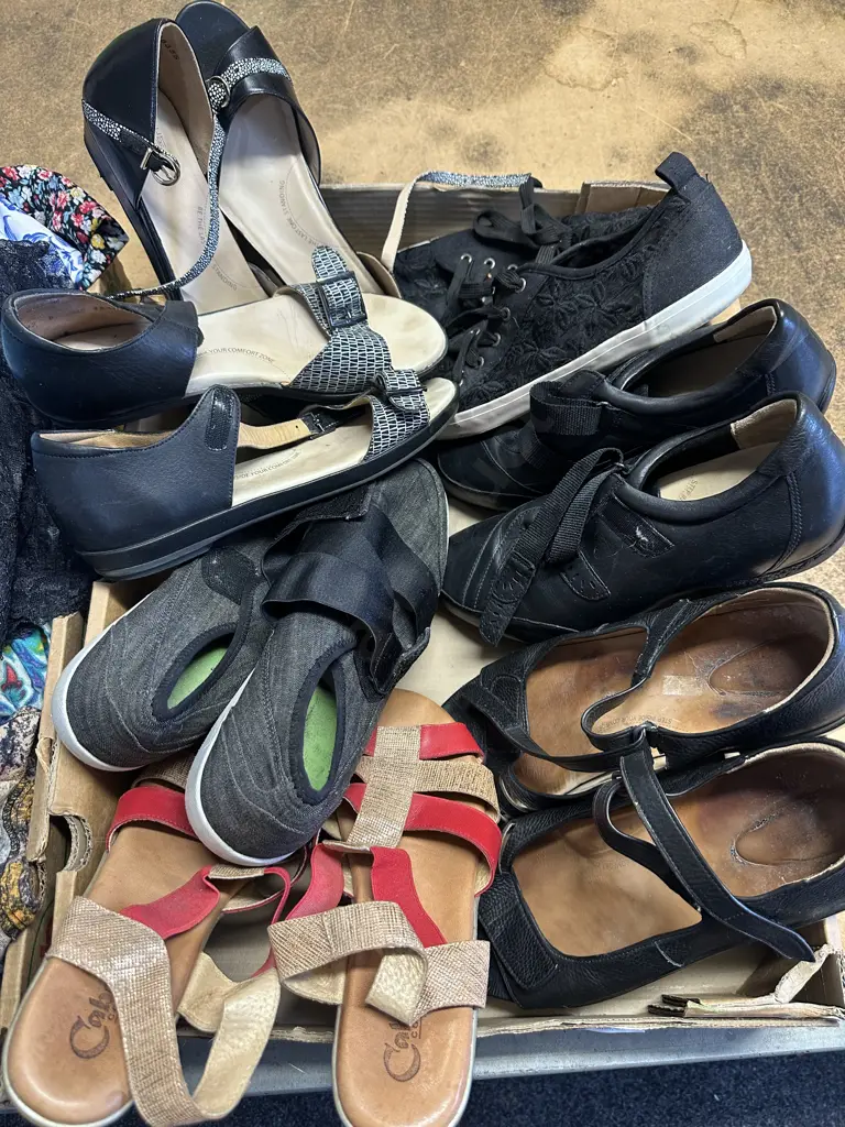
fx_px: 781
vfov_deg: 71.6
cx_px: 422
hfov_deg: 56.8
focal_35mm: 24
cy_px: 564
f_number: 1.78
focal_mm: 6.86
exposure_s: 1/50
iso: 200
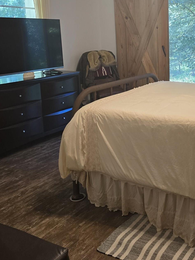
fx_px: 316
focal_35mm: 42
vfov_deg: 43.9
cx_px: 175
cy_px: 80
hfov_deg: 32.7
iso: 200
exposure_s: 1/120
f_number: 1.7
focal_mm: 6.3
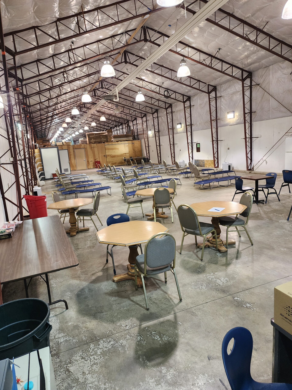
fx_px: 259
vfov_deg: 73.9
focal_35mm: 23
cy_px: 195
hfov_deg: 58.9
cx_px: 146
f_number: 1.8
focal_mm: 6.4
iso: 320
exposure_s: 1/120
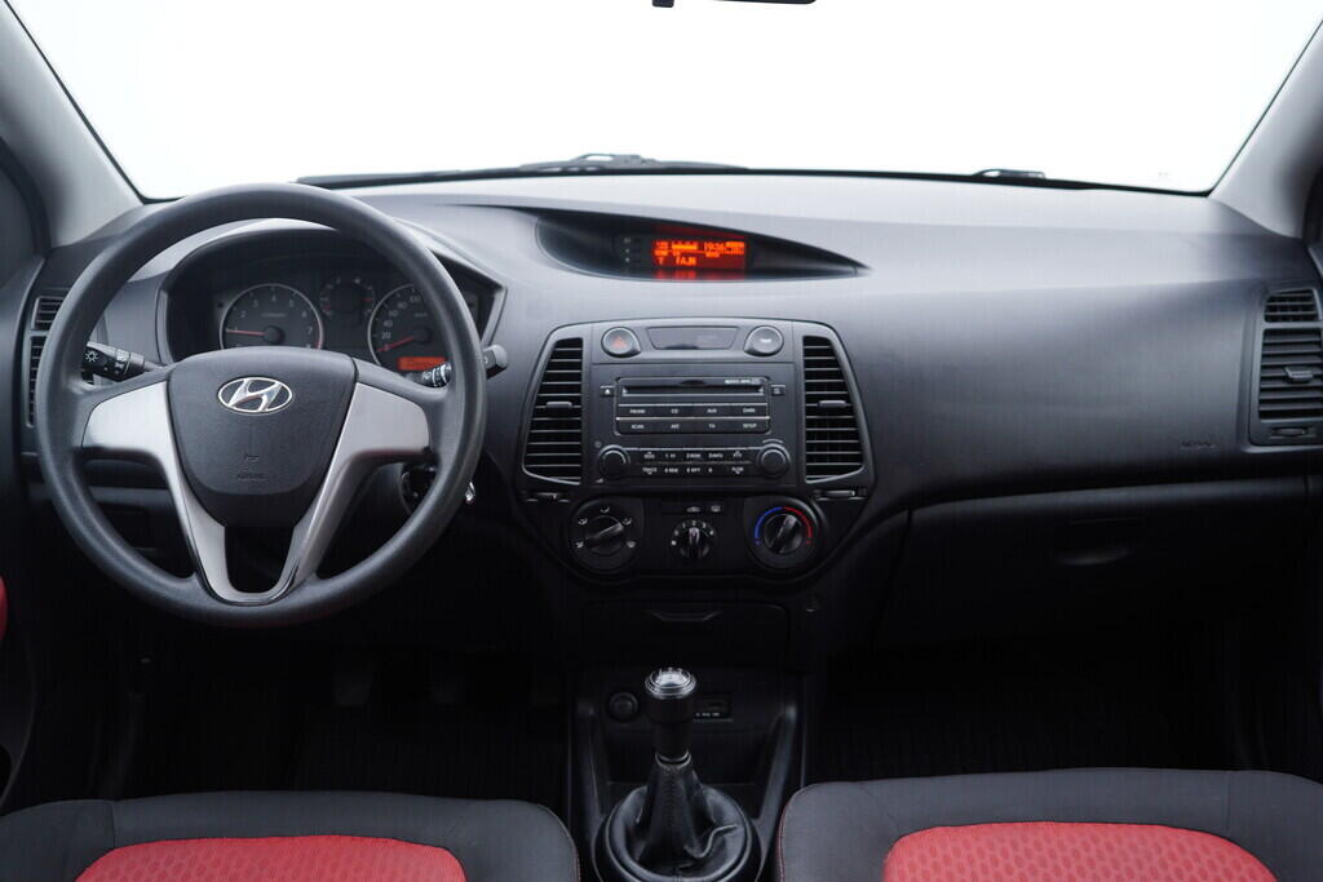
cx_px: 662
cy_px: 441
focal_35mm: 36
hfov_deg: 53.1
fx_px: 1323
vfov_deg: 36.9
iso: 160
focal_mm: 24
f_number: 2.8
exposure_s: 1/40
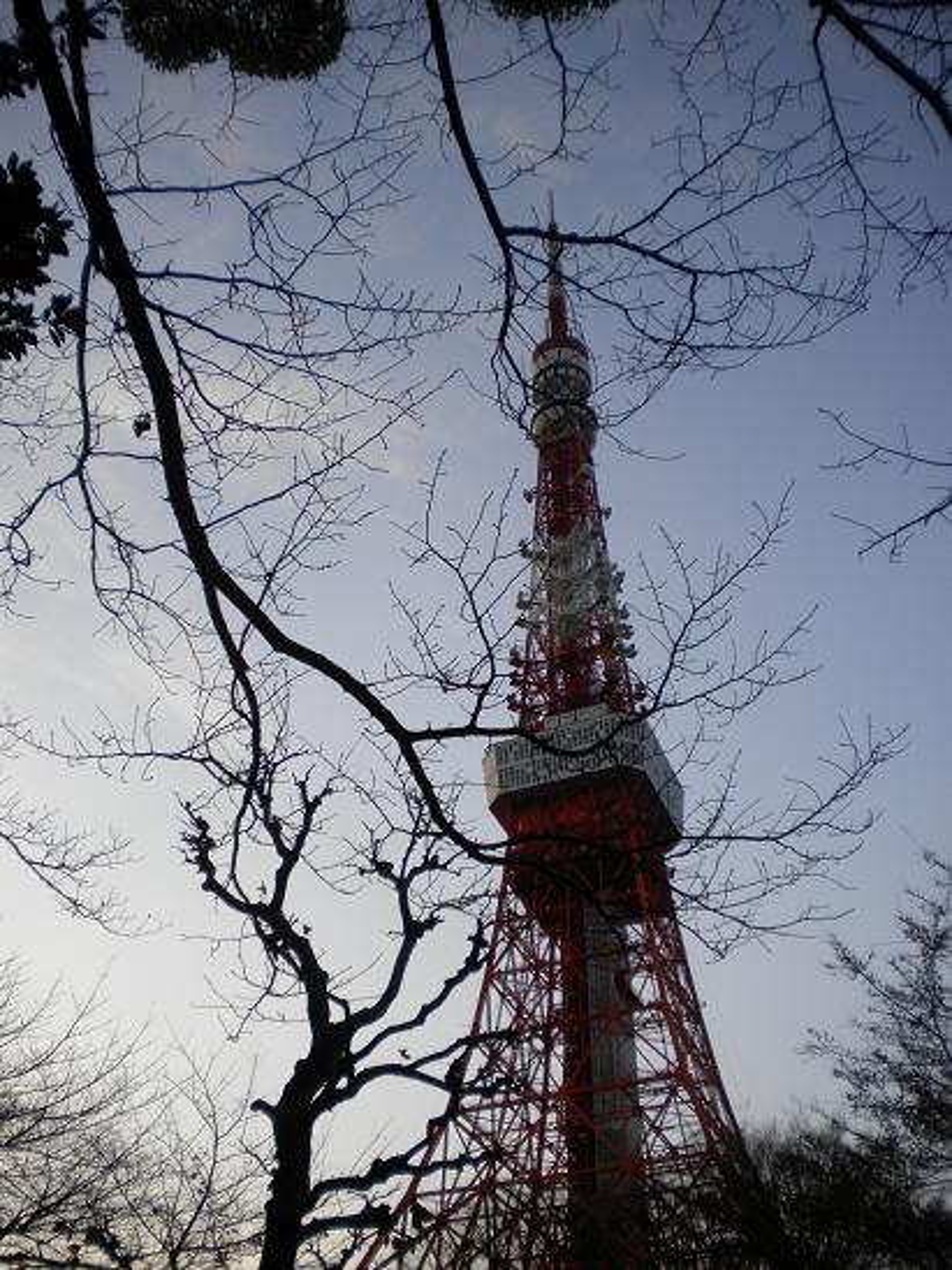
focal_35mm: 35
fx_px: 1283
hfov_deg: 40.7
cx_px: 476
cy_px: 635
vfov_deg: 52.6
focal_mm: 6.3
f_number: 3.1
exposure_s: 1/498
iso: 88
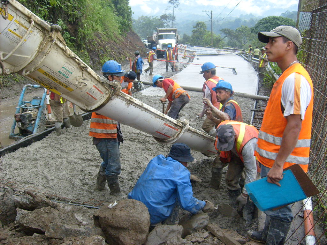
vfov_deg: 40.7
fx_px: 331
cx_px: 164
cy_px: 122
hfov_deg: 52.6
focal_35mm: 35
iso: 80
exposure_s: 1/125
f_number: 2.8
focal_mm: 5.8
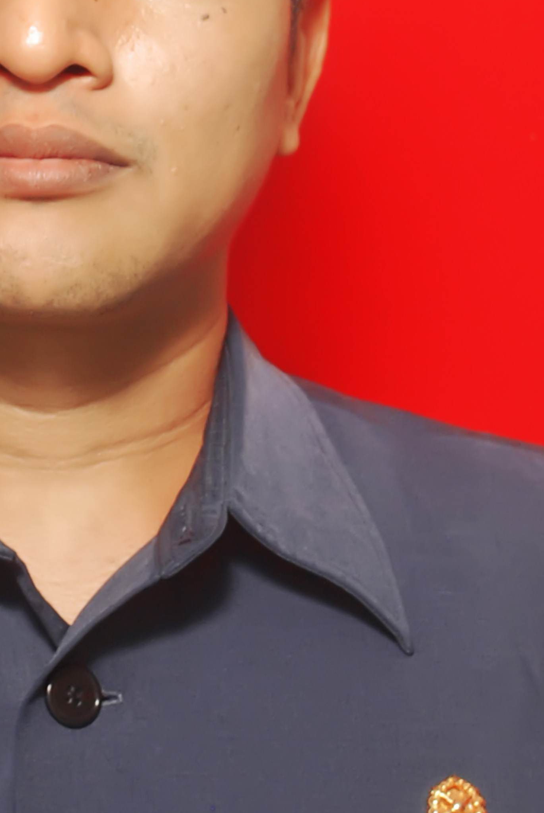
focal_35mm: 91
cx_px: 31
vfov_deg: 22.1
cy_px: 193
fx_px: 2057
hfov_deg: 14.9
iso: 400
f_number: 4.8
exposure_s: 1/20
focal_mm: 32
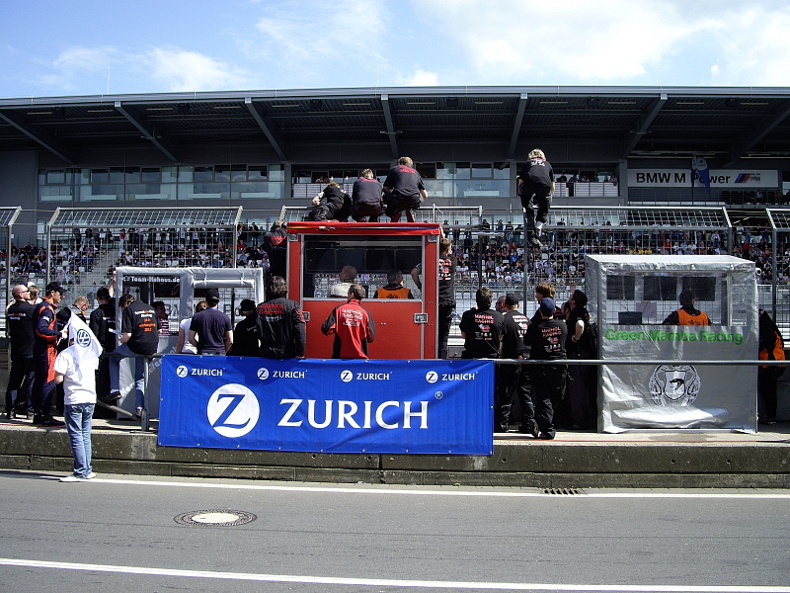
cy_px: 296
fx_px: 867
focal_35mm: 38
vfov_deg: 37.7
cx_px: 395
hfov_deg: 49.0
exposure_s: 1/160
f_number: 5.6
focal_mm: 7.9
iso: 50
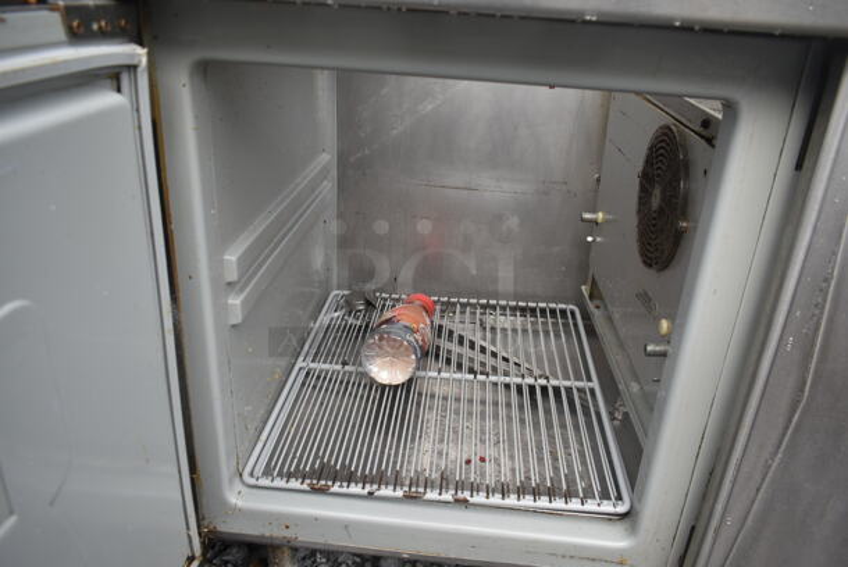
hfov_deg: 67.3
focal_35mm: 27
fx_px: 637
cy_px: 284
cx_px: 424
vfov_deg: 48.0
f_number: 5
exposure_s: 1/100
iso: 100
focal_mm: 18
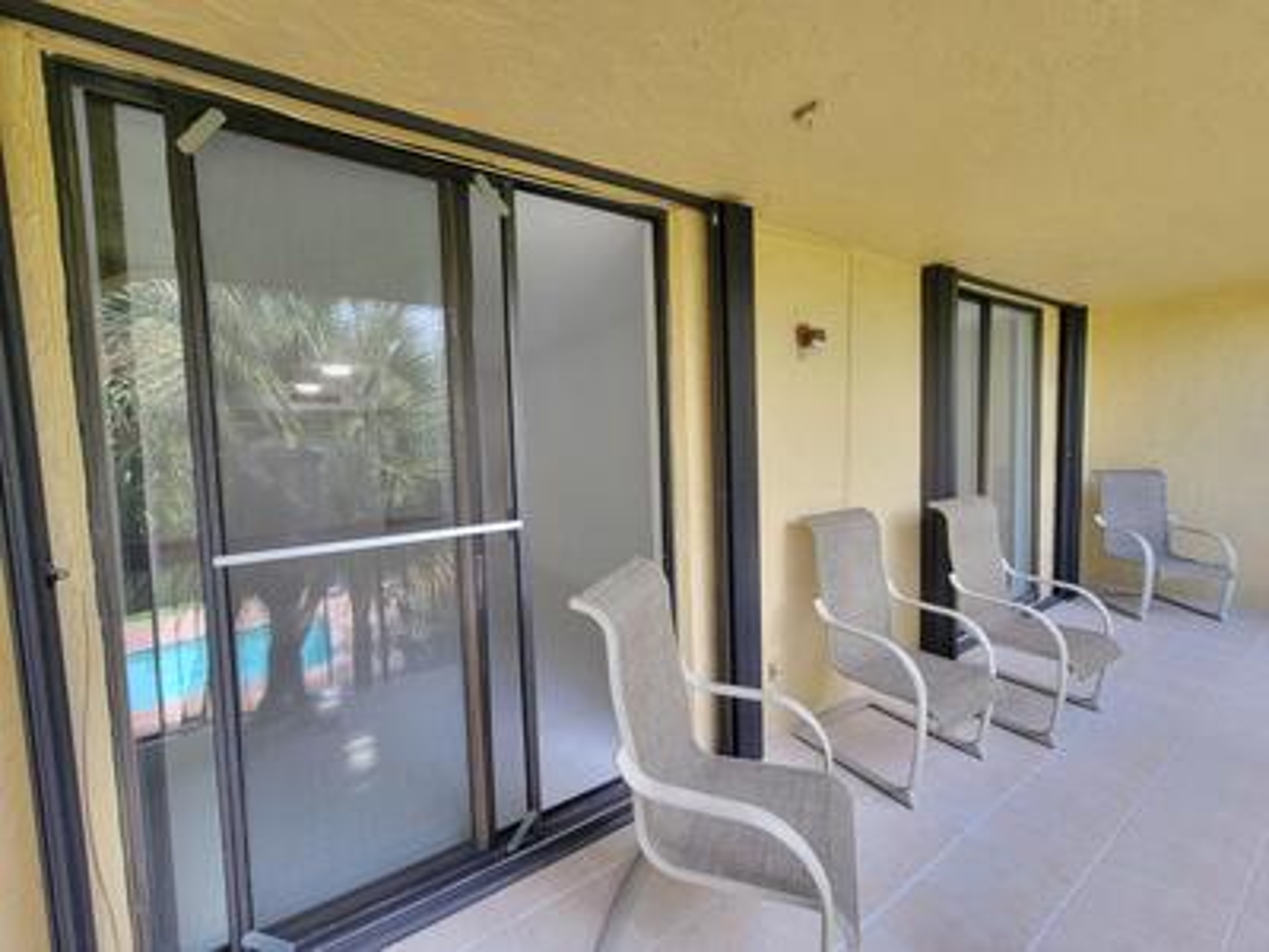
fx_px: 477
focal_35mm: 13
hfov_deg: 106.2
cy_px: 476
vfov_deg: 89.9
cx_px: 634
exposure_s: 1/60
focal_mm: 2.2
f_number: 2.2
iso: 64
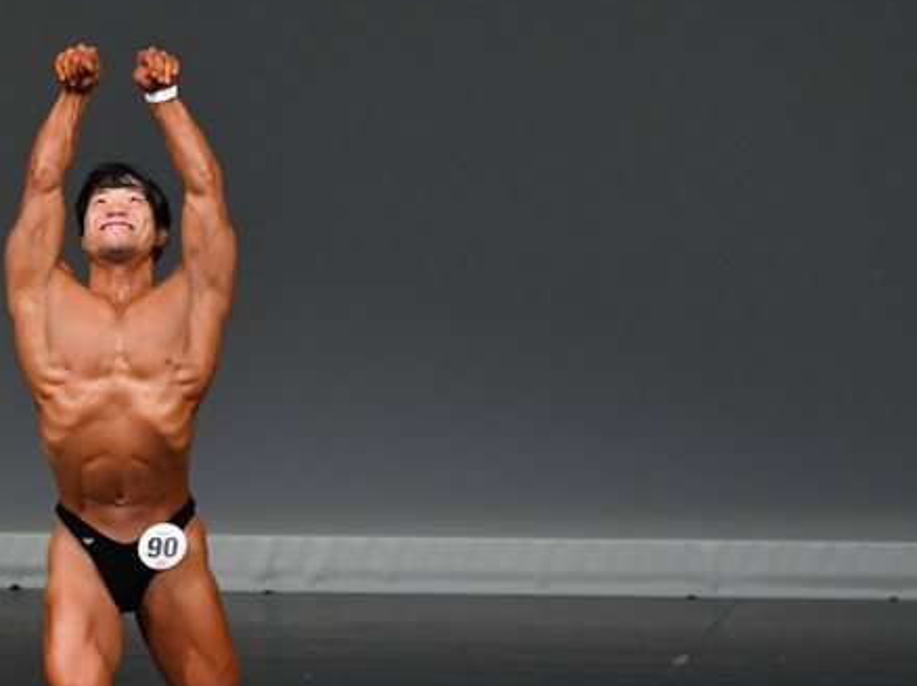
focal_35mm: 536
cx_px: 139
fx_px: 14191
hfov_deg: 3.7
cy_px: 475
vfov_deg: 2.8
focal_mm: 210
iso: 4000
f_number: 5.6
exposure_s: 1/400
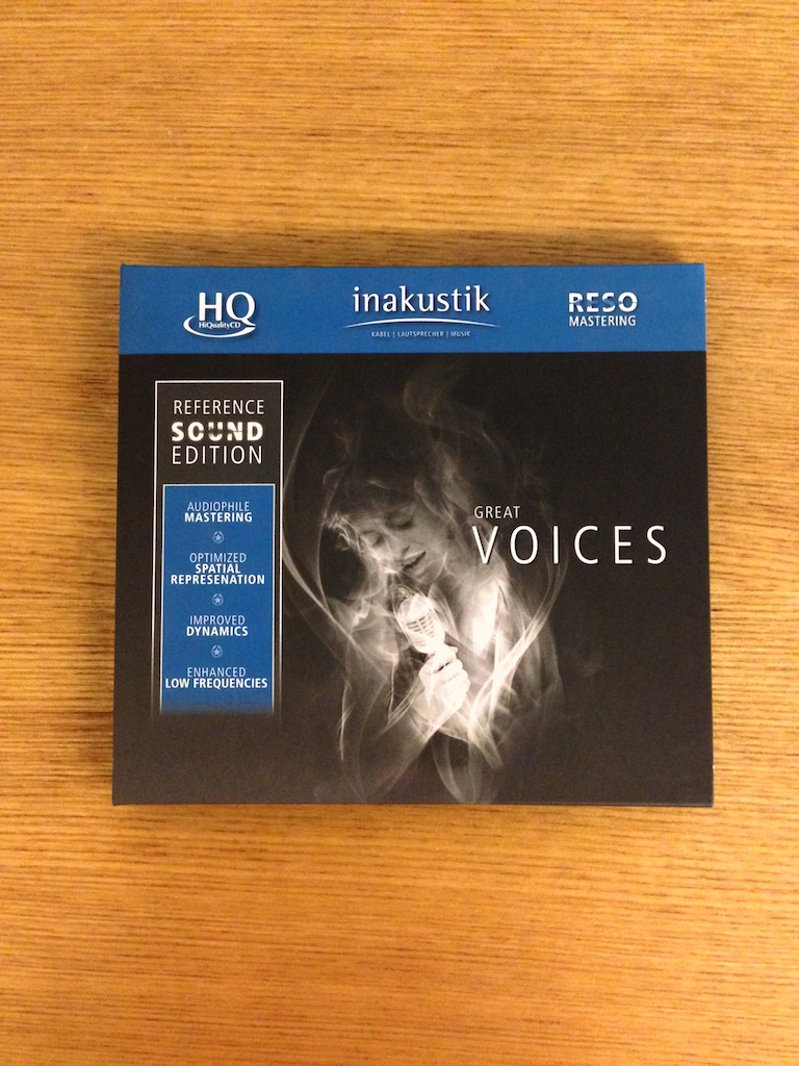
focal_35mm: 33
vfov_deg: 55.4
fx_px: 1016
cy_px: 533
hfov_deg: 42.9
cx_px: 400
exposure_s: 1/15
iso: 800
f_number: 2.4
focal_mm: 4.12
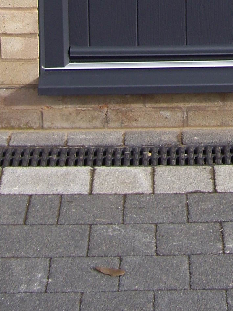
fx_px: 1310
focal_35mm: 146
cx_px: 299
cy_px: -252
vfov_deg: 12.4
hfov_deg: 10.0
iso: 64
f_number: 2.8
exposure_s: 1/500
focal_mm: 7.9
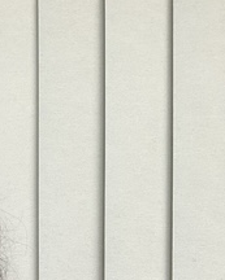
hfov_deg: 16.4
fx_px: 699
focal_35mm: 84
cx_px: -130
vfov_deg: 21.5
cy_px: 310
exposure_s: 1/82
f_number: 1.8
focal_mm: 3
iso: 64
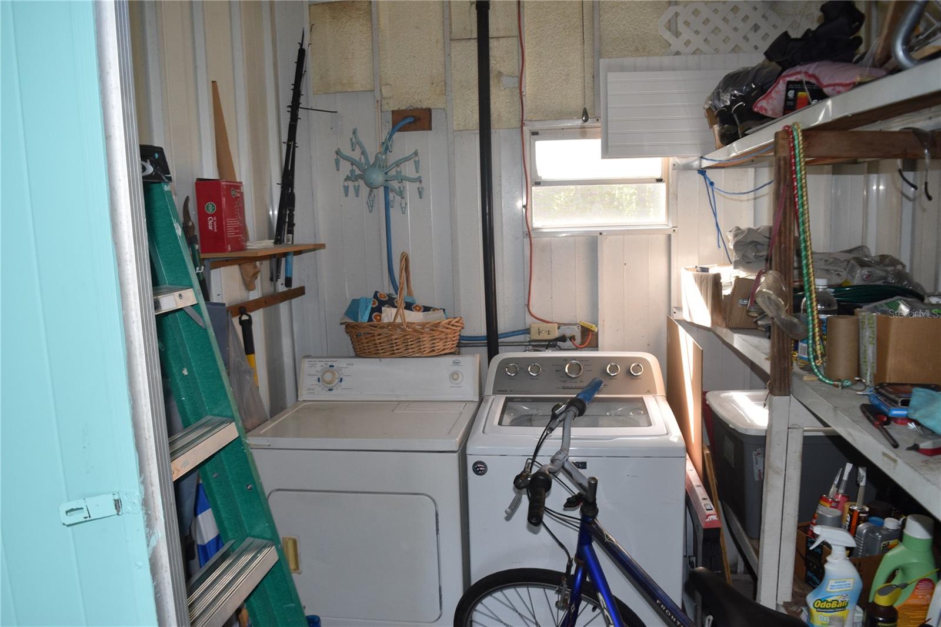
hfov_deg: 67.4
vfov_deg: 47.9
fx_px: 706
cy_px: 314
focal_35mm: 27
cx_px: 470
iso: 640
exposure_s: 1/125
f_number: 5.6
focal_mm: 18
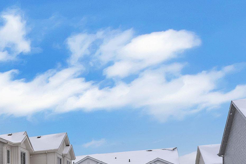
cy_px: 194
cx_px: -100
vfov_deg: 25.4
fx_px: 328
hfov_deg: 29.6
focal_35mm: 48
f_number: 6.3
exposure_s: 1/640
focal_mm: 14.6
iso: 200
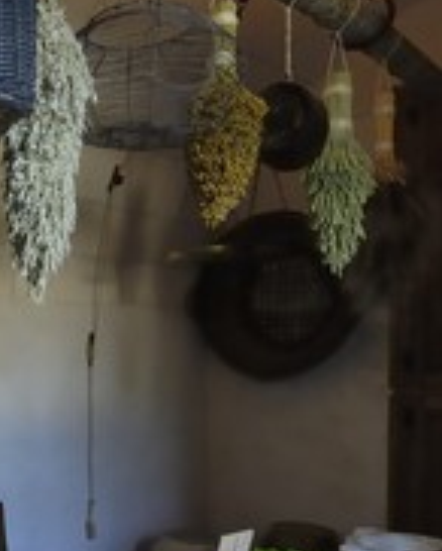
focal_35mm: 39
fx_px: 637
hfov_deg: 34.1
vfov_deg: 45.9
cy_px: 378
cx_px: -23
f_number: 11
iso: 100
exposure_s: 1.5
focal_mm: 12
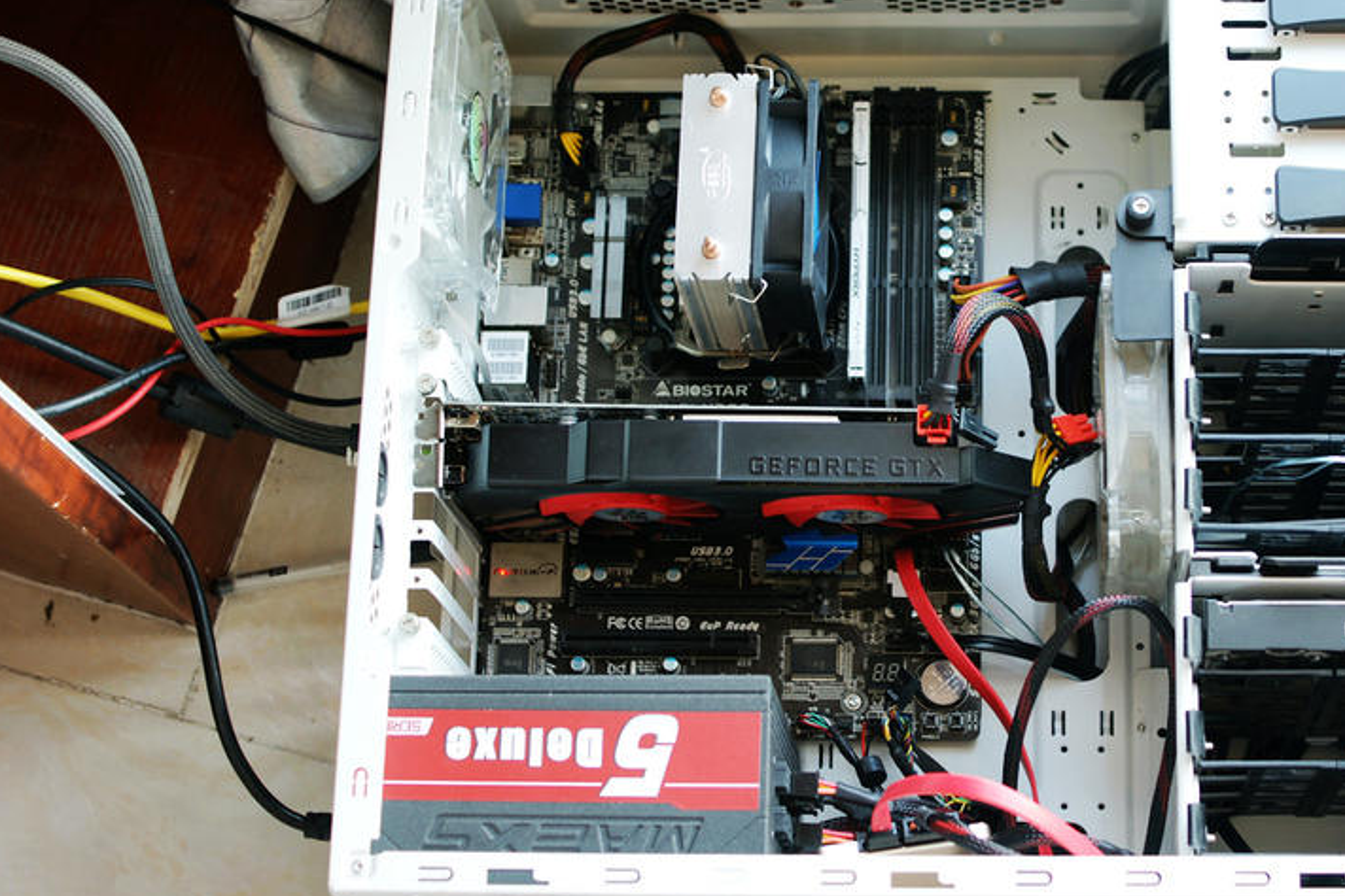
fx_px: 2716
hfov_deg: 27.6
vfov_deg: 18.7
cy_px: 408
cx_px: 926
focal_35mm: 73
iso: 100
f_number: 3.5
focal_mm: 35
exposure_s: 1/13
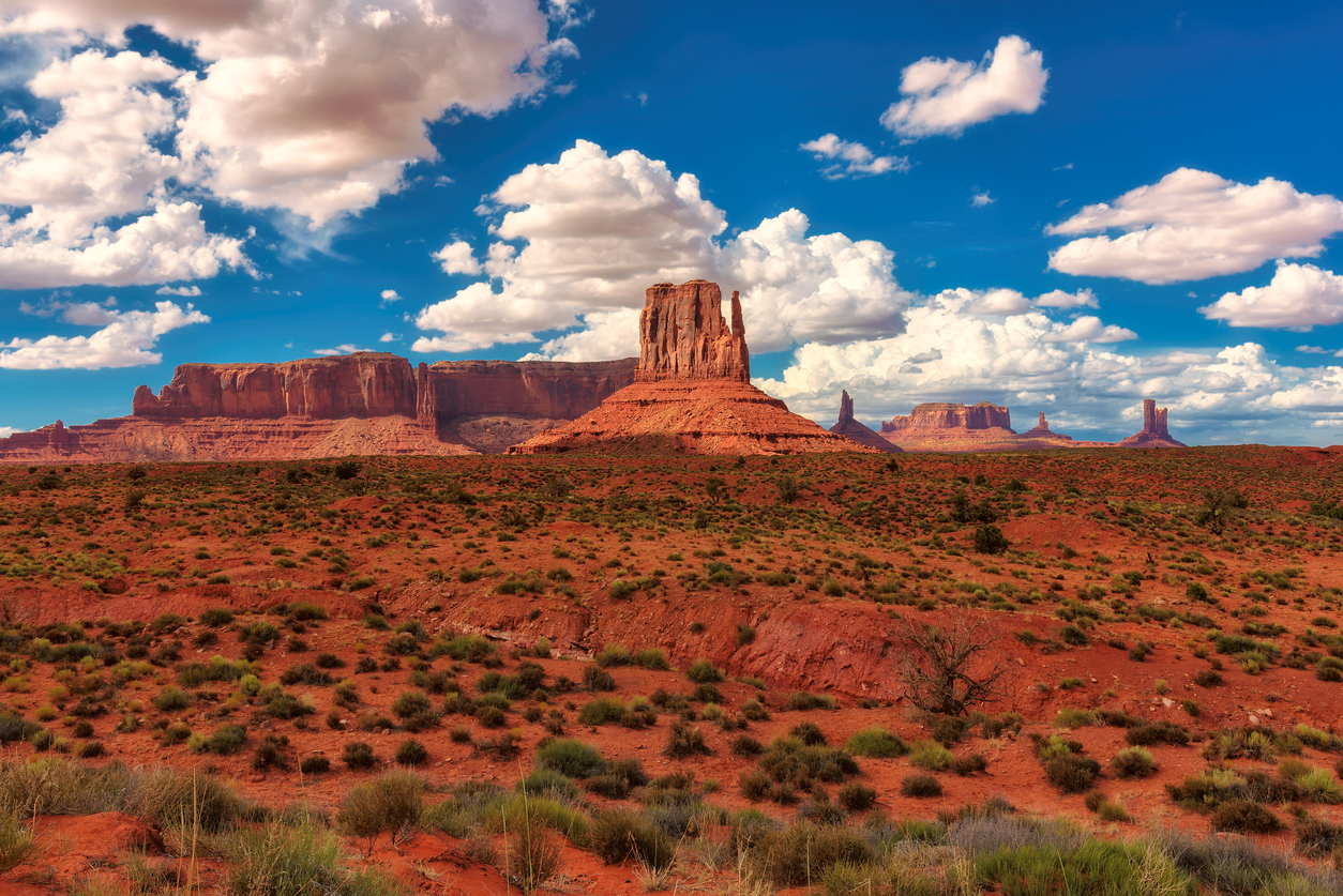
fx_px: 1194
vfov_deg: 41.1
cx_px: 672
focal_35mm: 32
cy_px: 448
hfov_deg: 58.7
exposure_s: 1/160
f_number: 11
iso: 100
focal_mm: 32
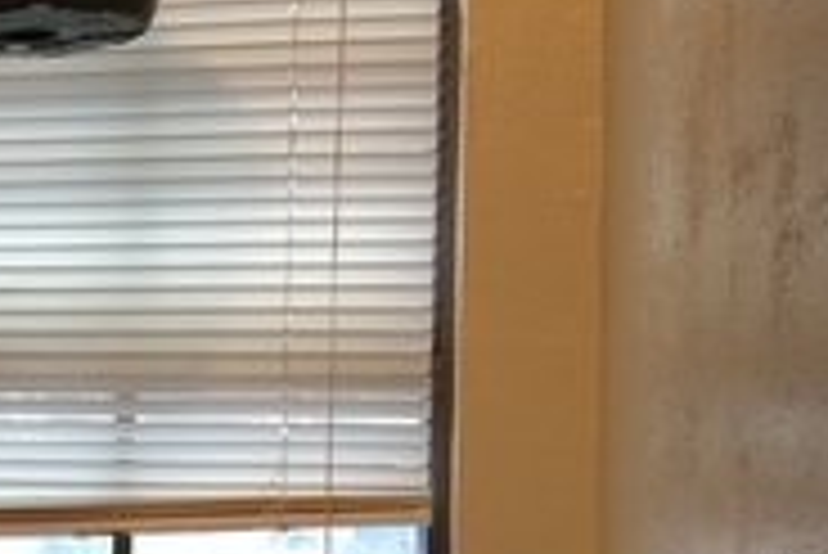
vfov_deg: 13.0
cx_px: -504
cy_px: 477
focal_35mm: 105
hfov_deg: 17.1
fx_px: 2417
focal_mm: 4.15
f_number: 2.2
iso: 64
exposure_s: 1/30
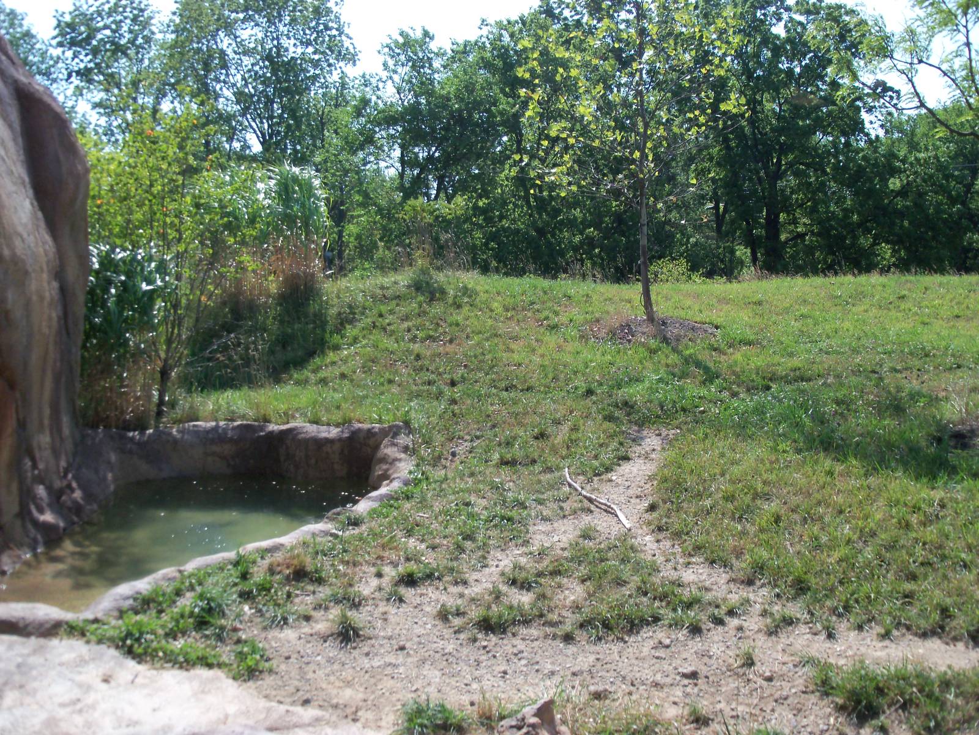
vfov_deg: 40.7
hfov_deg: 52.6
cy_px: 368
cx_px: 490
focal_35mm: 35
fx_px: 990
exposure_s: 1/500
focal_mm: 6.3
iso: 80
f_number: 3
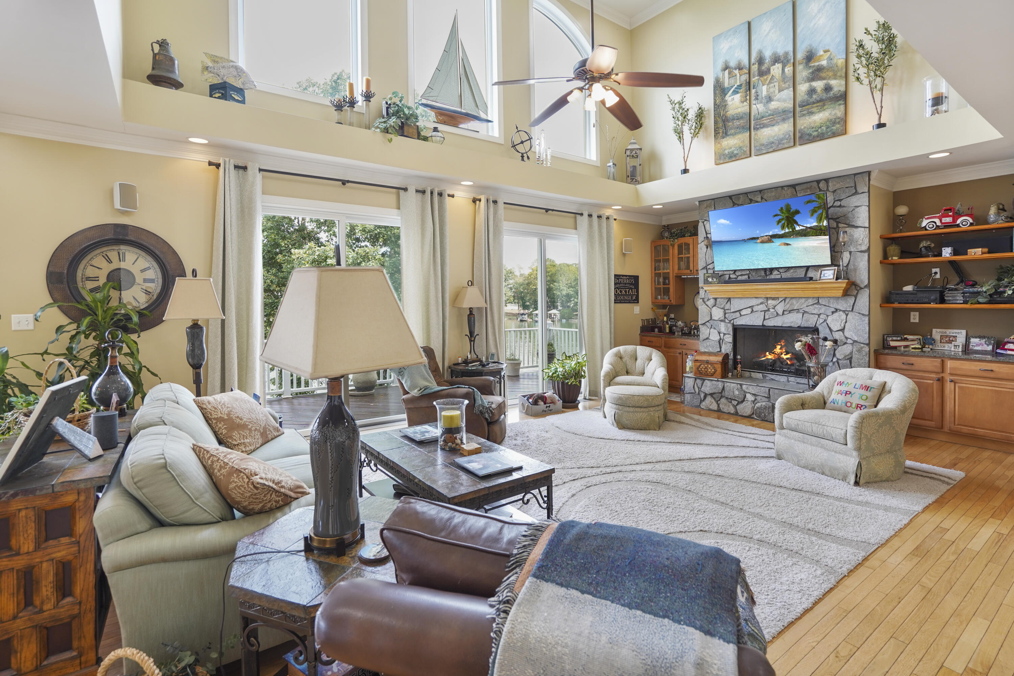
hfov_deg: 96.7
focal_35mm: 16
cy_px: 338
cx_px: 507
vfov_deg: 73.7
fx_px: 451
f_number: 5.6
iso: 400
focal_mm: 16
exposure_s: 1/40
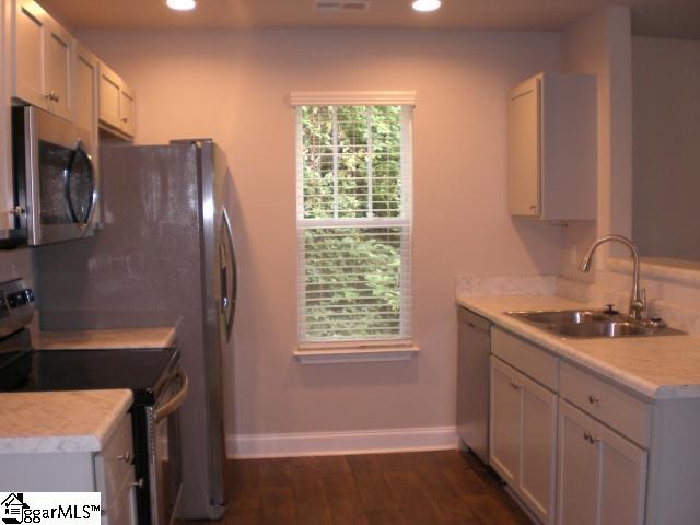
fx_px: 768
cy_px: 262
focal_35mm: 38
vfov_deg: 37.7
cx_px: 350
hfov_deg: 49.0
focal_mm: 6.3
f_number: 3.1
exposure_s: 1/60
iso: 200
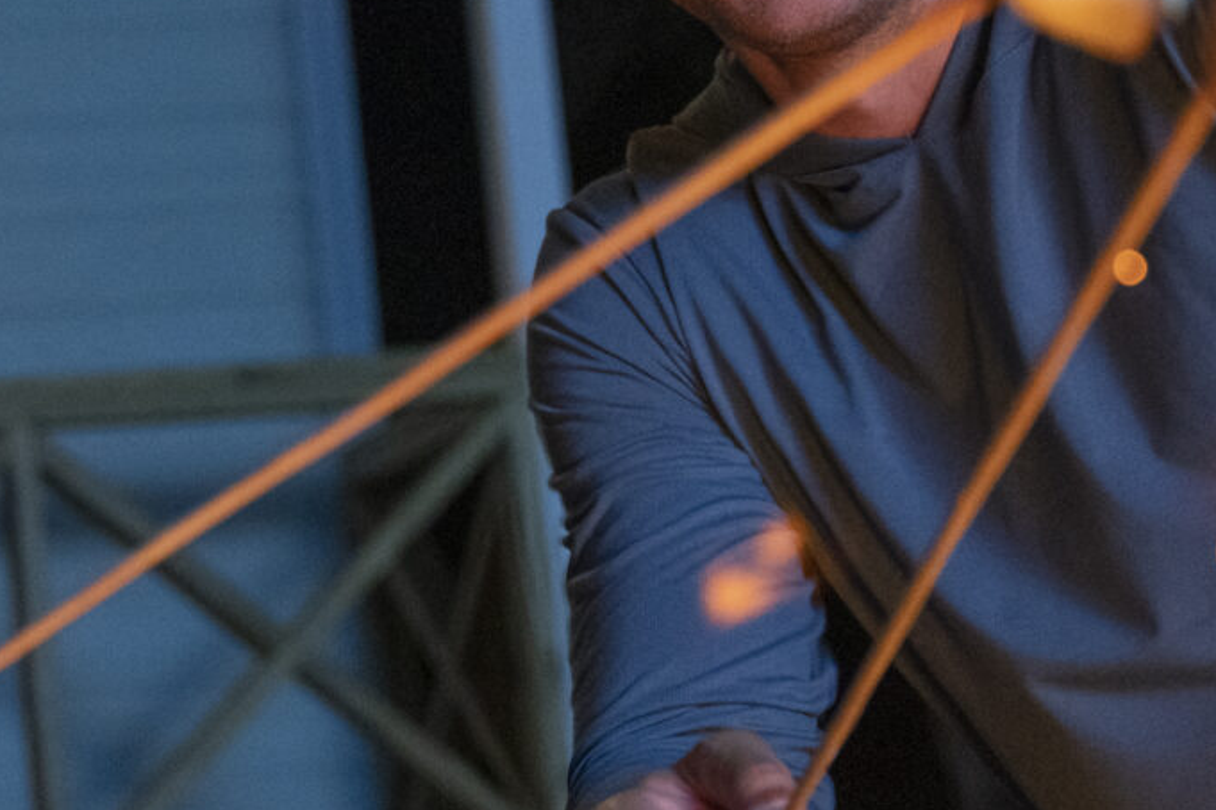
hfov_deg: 14.3
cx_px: -280
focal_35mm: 139
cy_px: 340
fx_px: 4695
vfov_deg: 9.9
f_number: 2.8
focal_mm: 37
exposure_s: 1/800
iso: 3200
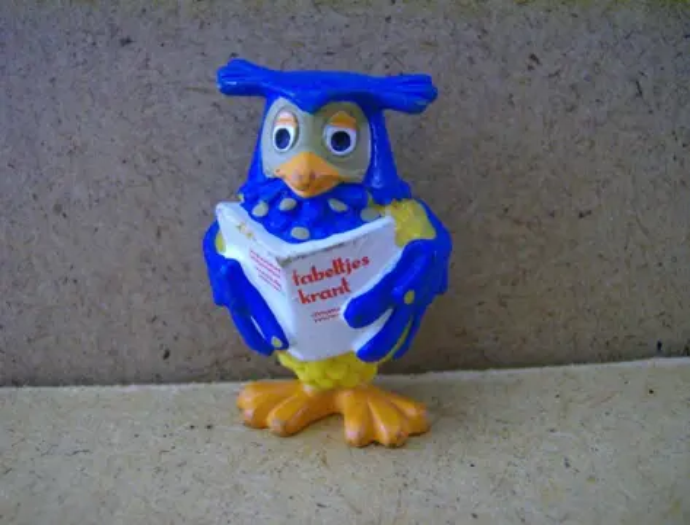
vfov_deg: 40.0
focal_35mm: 36
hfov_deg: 51.1
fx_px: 721
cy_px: 262
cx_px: 345
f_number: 2.8
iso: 200
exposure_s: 1/40.7
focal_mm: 6
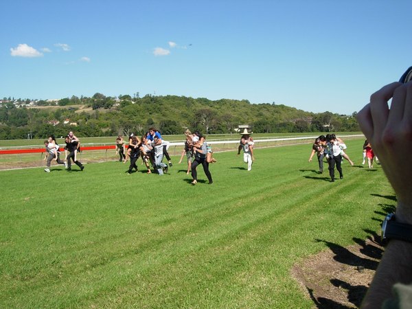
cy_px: 154
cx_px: 206
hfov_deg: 49.0
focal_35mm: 38
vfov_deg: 37.7
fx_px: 452
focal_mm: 7.8
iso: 79
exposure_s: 1/767
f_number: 4.8
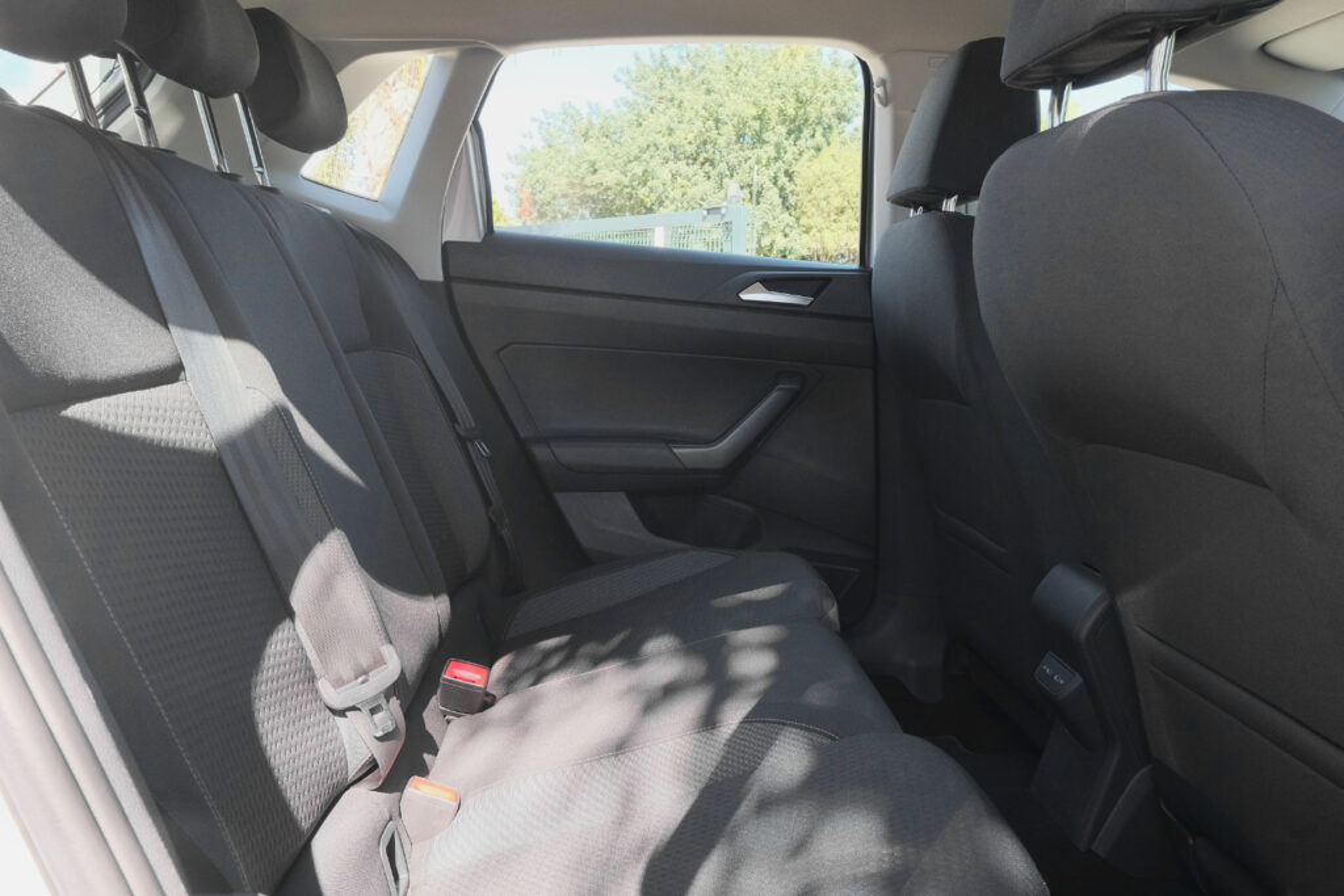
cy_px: 448
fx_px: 1083
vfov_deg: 45.0
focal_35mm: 29
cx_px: 672
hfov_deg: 63.7
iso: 2000
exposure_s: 1/100
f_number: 9
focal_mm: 19.2
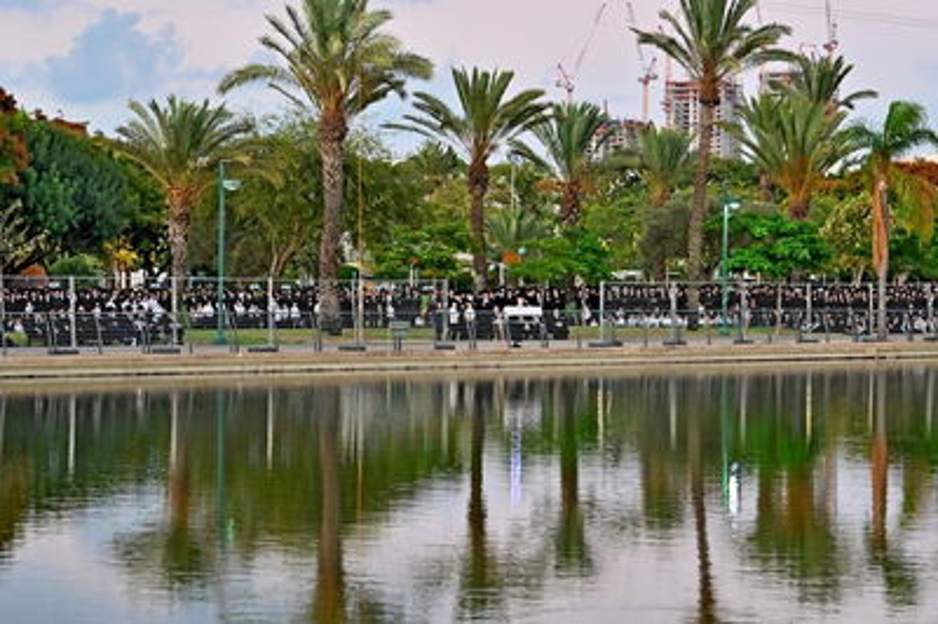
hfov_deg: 18.9
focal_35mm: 108
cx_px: 469
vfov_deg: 12.7
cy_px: 312
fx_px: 2812
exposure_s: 1/250
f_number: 2.8
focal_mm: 72
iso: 1000
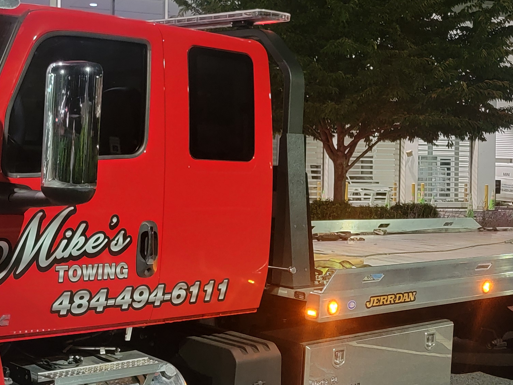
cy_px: 189
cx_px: 202
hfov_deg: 30.2
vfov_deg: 22.9
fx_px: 948
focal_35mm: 64
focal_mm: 6.7
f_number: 1.8
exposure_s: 1/30
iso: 500
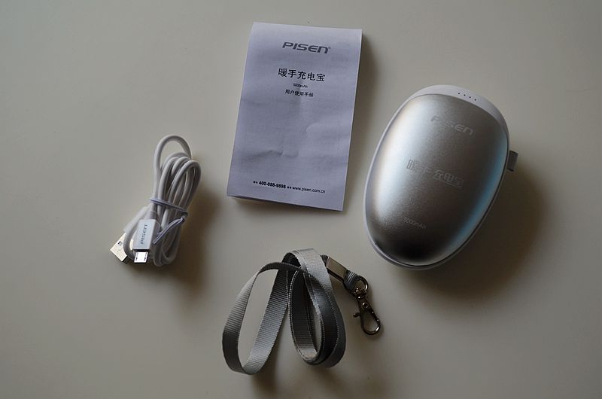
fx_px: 801
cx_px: 301
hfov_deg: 41.2
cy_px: 200
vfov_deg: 28.0
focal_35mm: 48
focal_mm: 32
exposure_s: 1/125
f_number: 5.6
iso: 320
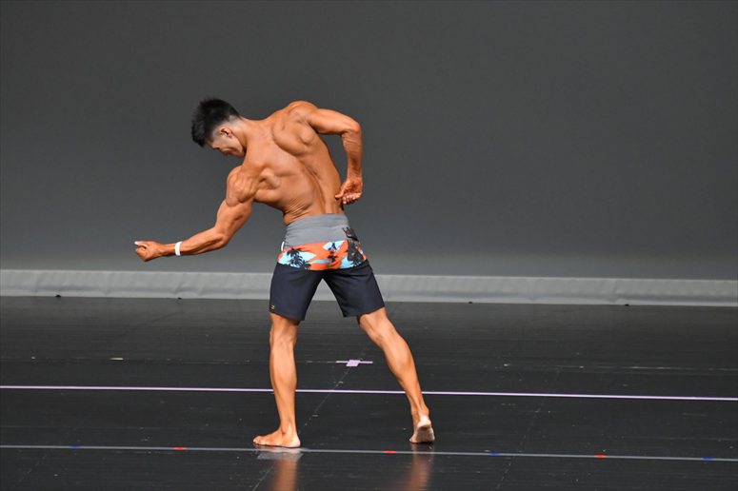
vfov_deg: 4.4
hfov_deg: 6.5
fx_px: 6454
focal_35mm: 315
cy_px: 246
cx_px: 369
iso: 4000
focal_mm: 210
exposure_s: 1/400
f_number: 5.6
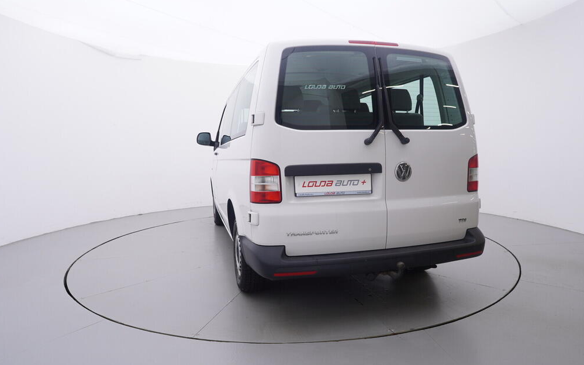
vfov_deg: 51.9
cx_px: 293
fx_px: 374
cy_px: 193
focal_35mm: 24
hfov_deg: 75.9
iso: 200
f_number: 5
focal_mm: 15
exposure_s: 1/80
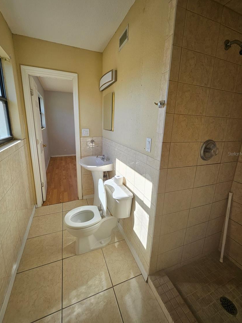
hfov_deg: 85.7
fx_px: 130
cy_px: 154
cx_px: 118
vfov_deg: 102.0
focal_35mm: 14
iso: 32
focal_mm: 1.74
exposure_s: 1/259
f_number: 2.2
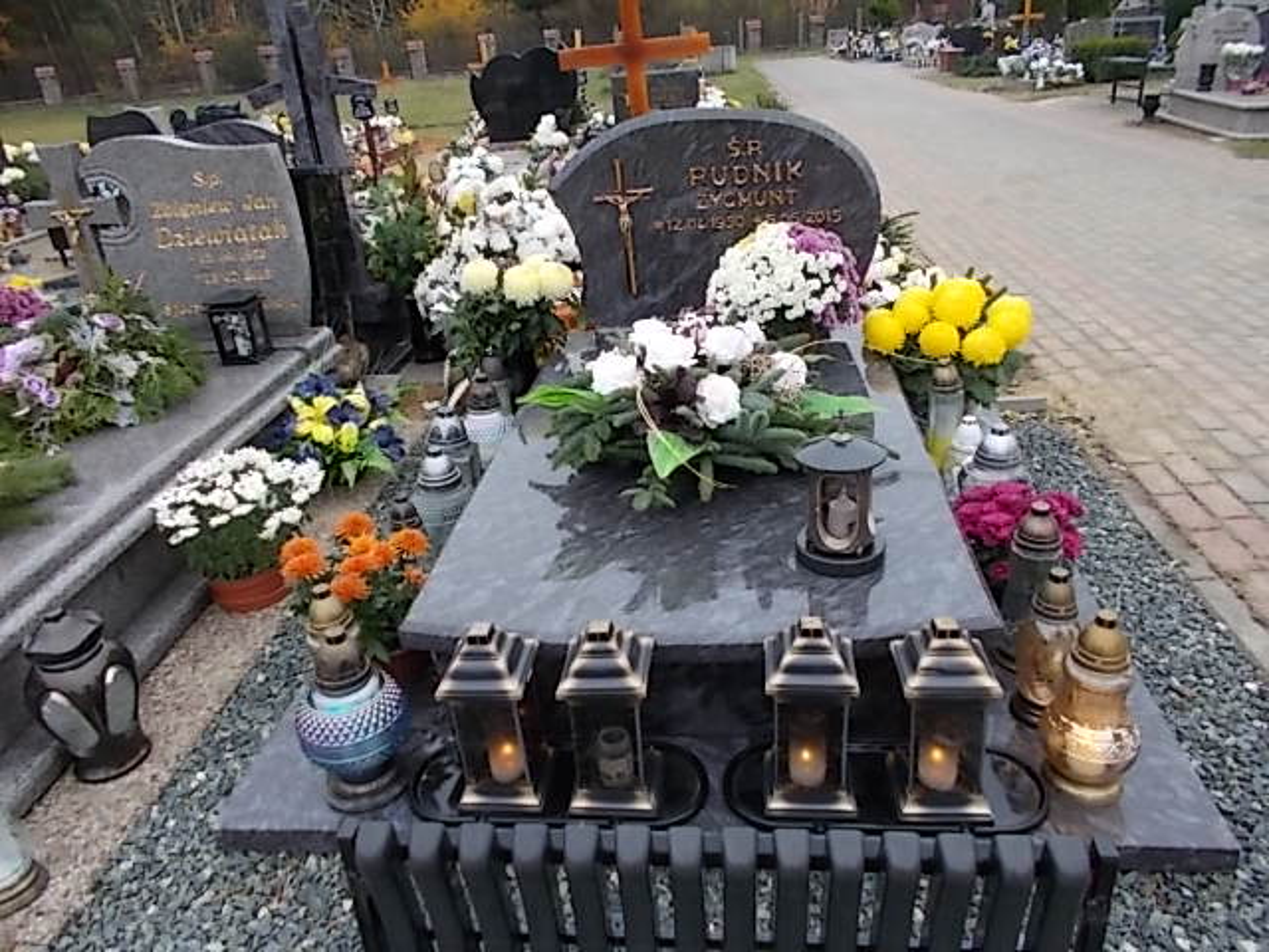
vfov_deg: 53.1
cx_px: 634
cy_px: 476
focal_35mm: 26
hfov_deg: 67.3
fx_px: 953
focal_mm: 4.6
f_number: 3.2
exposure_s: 1/60
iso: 80
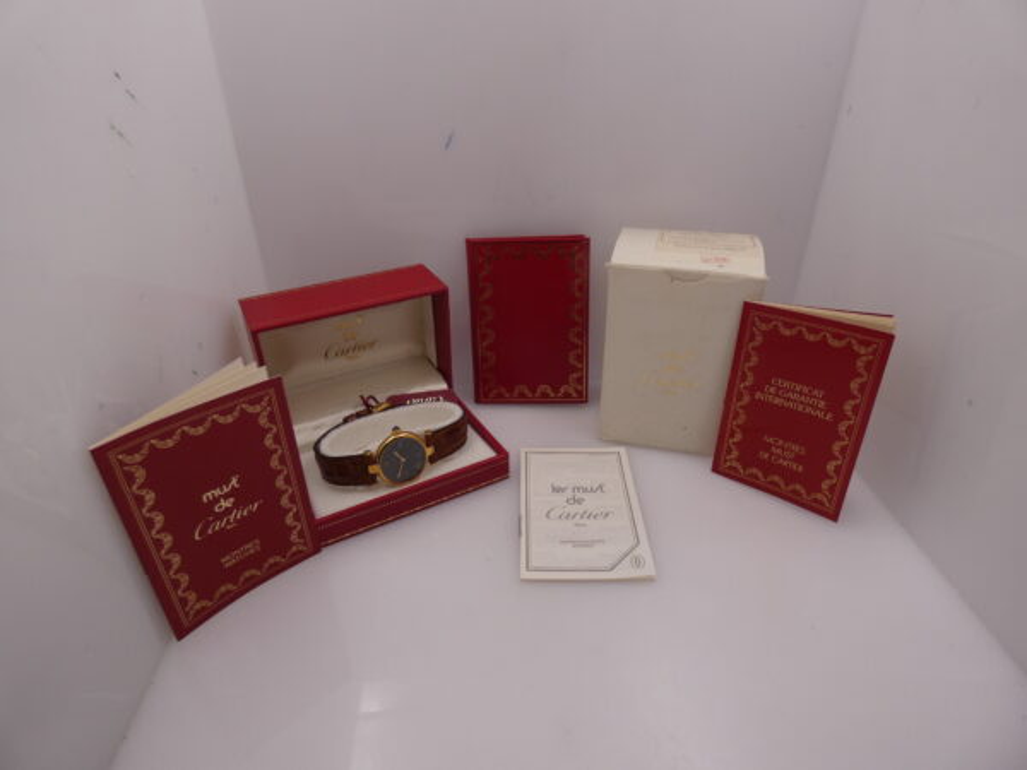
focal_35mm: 20
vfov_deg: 66.0
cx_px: 514
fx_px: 593
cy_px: 385
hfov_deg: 81.7
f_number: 2.8
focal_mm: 3.6
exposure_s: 1/320
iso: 80
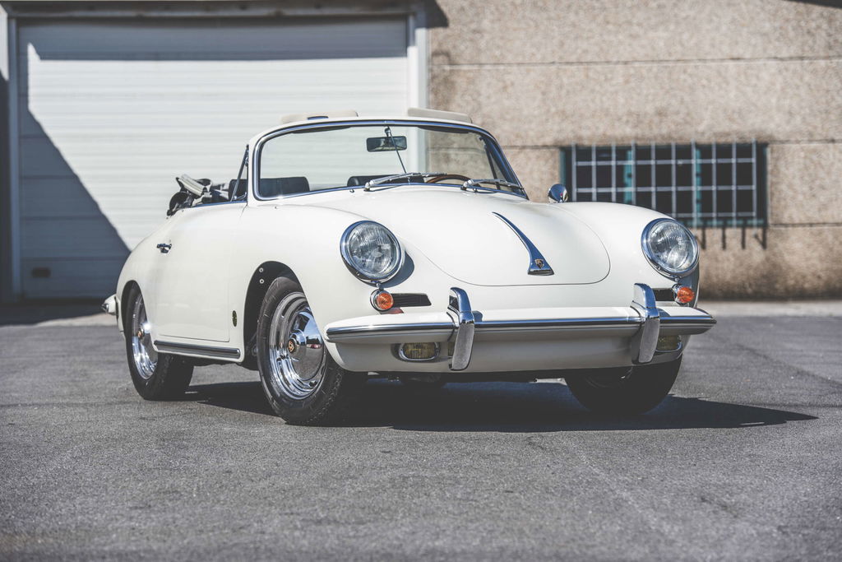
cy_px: 281
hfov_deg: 17.1
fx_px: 2807
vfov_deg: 11.4
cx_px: 421
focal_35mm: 120
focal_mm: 120
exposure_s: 1/250
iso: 100
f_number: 5
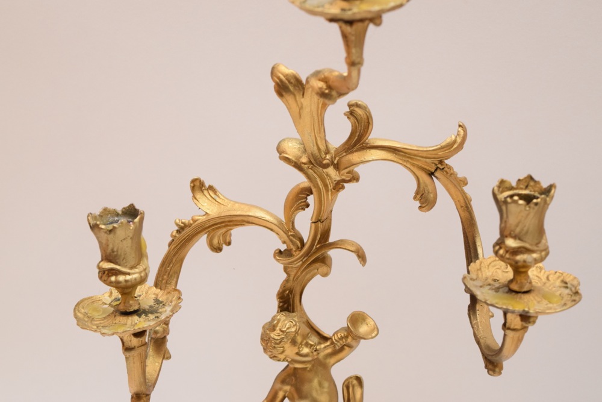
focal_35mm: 82
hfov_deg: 24.6
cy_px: 201
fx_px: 1380
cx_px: 301
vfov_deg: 16.6
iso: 2000
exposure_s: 1/60
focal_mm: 55
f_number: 5.6
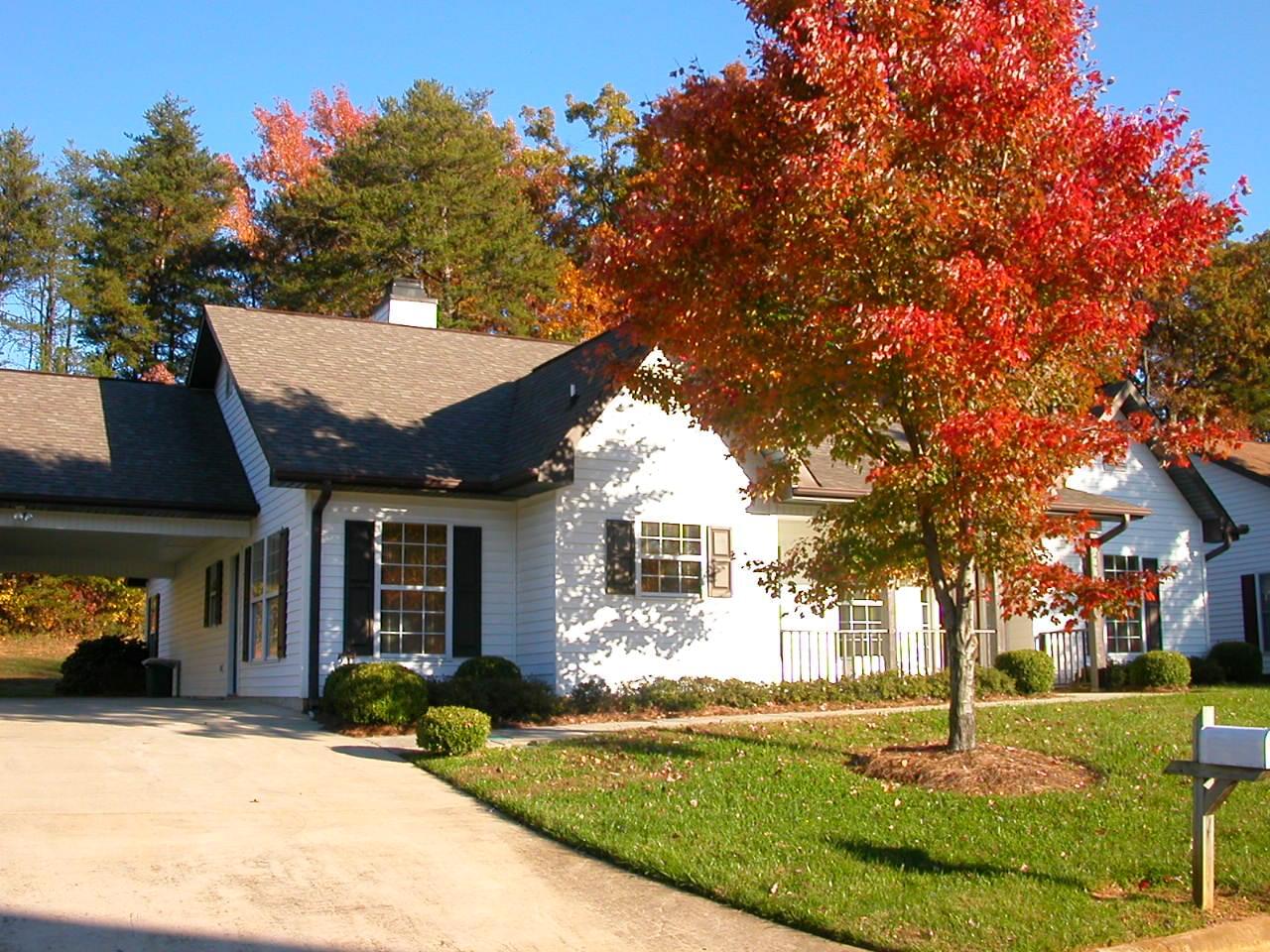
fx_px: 1357
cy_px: 476
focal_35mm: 37
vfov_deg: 38.7
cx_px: 635
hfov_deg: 50.1
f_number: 4.5
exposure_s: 1/256
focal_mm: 5.6
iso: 100
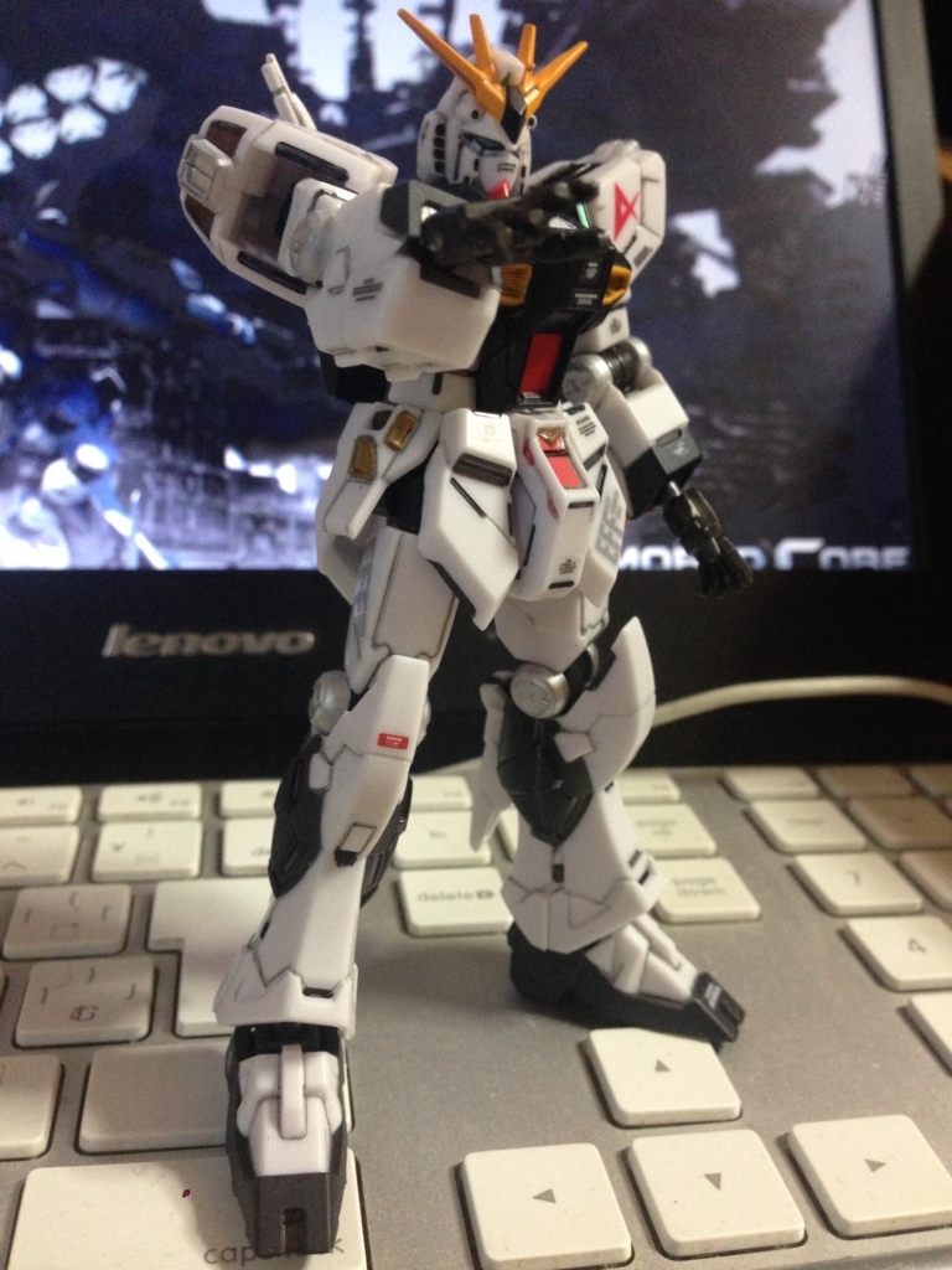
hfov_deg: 42.9
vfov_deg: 55.4
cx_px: 476
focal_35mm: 33
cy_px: 635
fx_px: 1210
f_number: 2.4
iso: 250
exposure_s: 1/20
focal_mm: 4.12
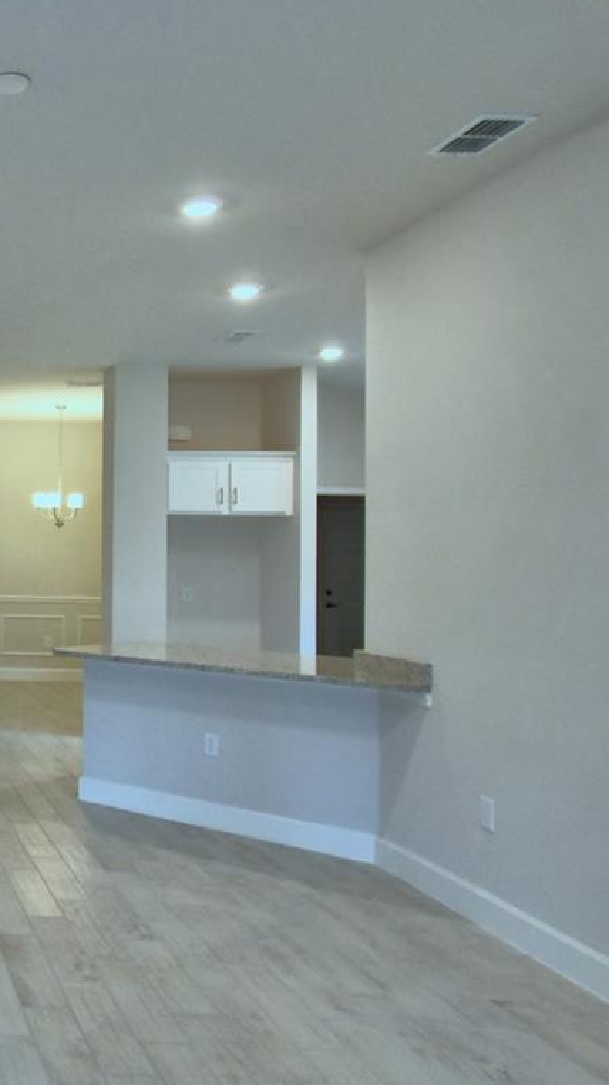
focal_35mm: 33
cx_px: -186
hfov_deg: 28.9
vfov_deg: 59.5
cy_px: 518
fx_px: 948
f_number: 4.5
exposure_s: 1/60
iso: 400
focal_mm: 10
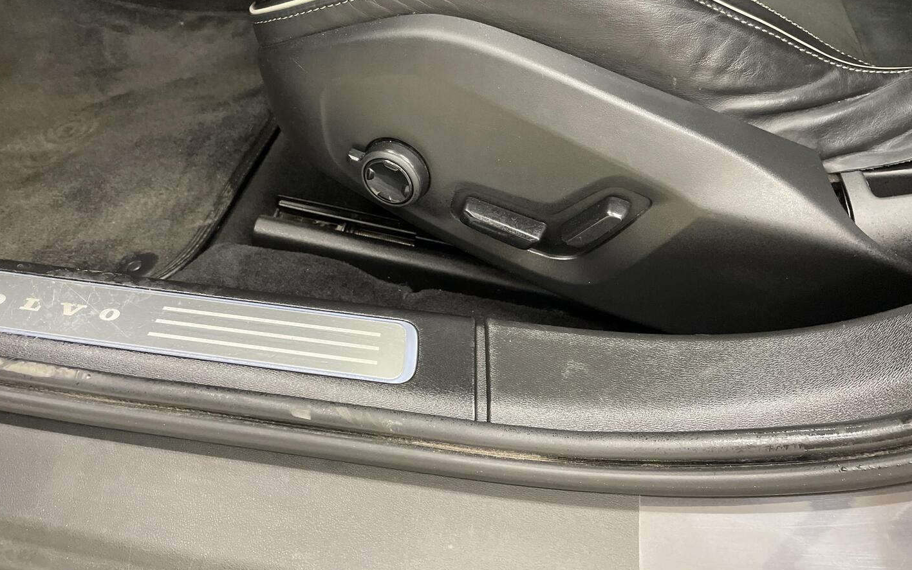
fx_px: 696
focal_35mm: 28
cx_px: 454
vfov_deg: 44.3
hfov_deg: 66.5
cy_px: 226
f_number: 1.6
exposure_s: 1/55
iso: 400
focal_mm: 4.2
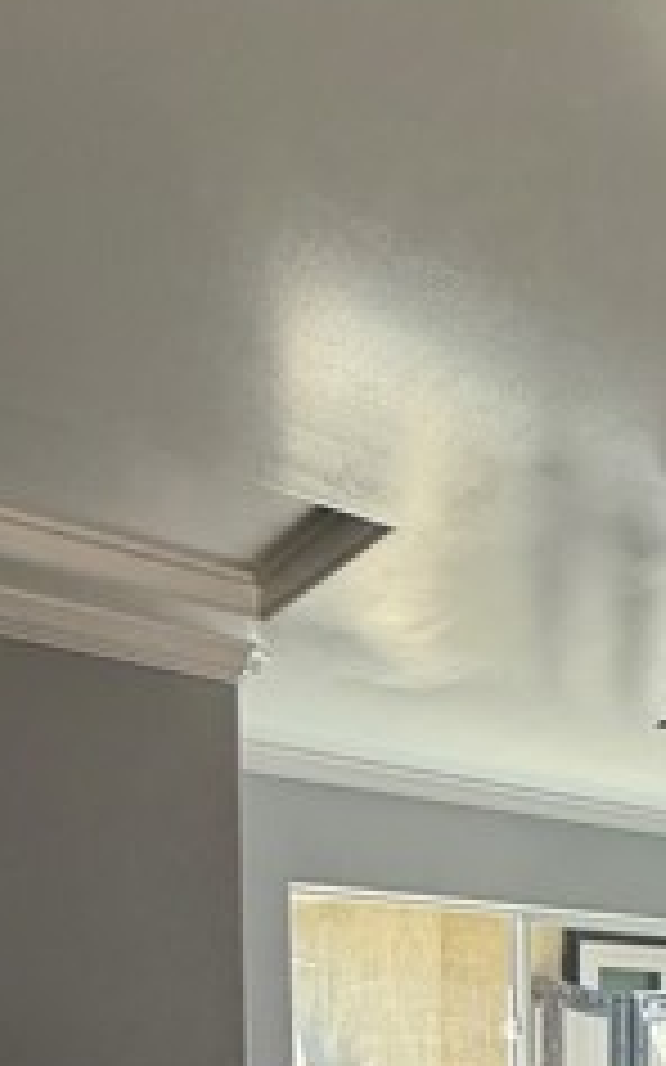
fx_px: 1162
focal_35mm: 40
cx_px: 963
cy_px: 1129
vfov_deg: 41.1
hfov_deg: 25.3
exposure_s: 1/159
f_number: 2.2
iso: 64
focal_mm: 2.22
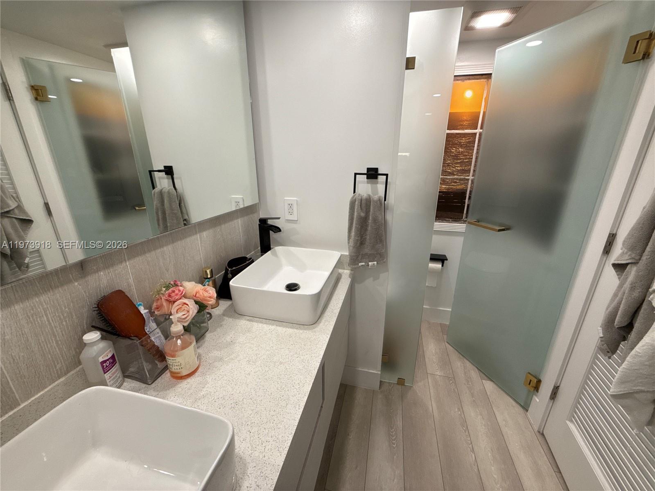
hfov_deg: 102.1
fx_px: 265
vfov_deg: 85.7
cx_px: 328
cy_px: 246
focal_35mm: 14
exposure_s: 1/120
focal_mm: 2.22
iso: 160
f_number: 2.2
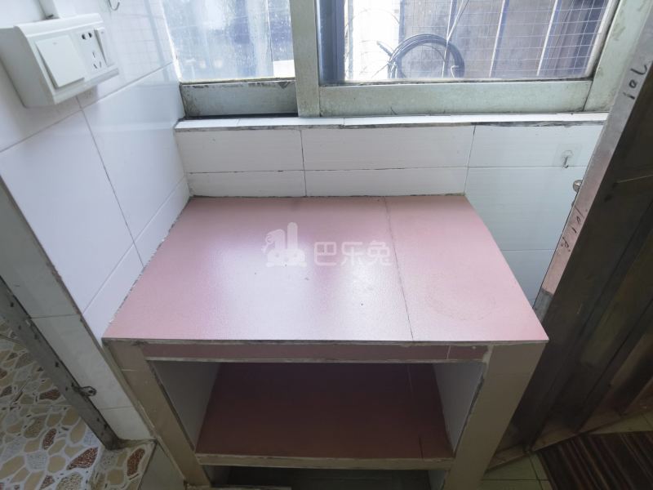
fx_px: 340
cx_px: 326
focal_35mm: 18
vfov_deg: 71.6
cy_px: 245
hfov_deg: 87.8
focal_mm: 4.4
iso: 320
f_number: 1.8
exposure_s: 1/50
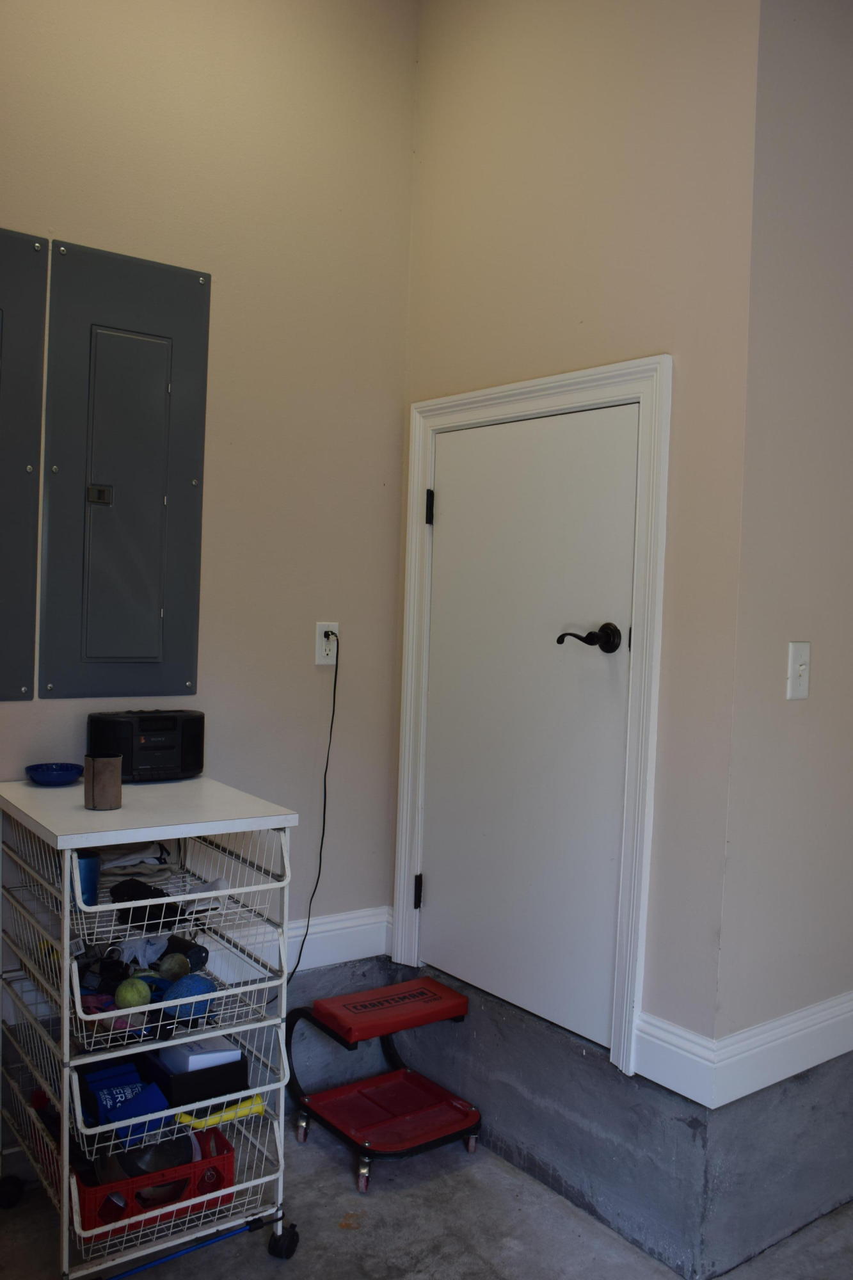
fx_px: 1066
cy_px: 640
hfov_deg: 43.6
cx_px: 426
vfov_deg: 61.9
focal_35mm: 30
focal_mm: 20
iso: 400
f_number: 5.6
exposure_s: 1/125
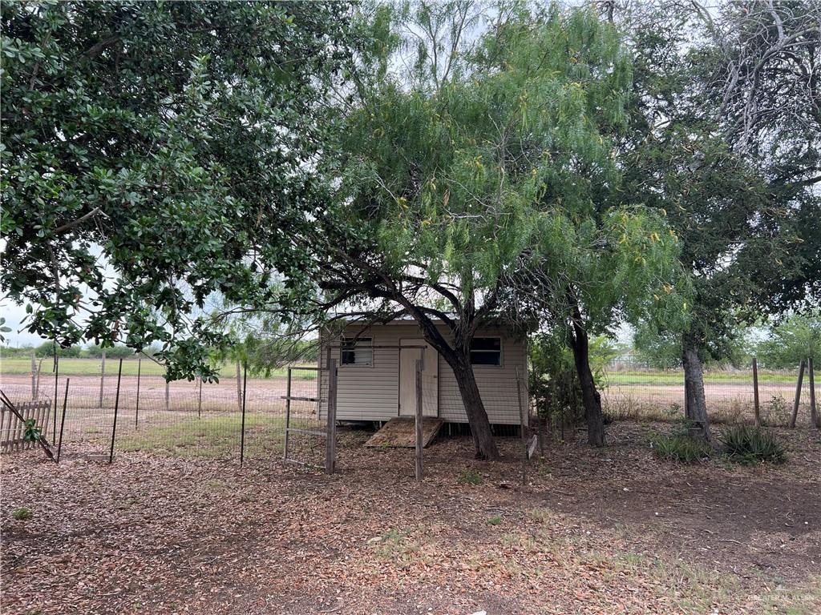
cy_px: 308
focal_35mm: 26
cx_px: 410
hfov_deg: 67.3
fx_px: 617
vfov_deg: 53.1
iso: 50
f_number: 1.5
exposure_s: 1/523
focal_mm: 5.7
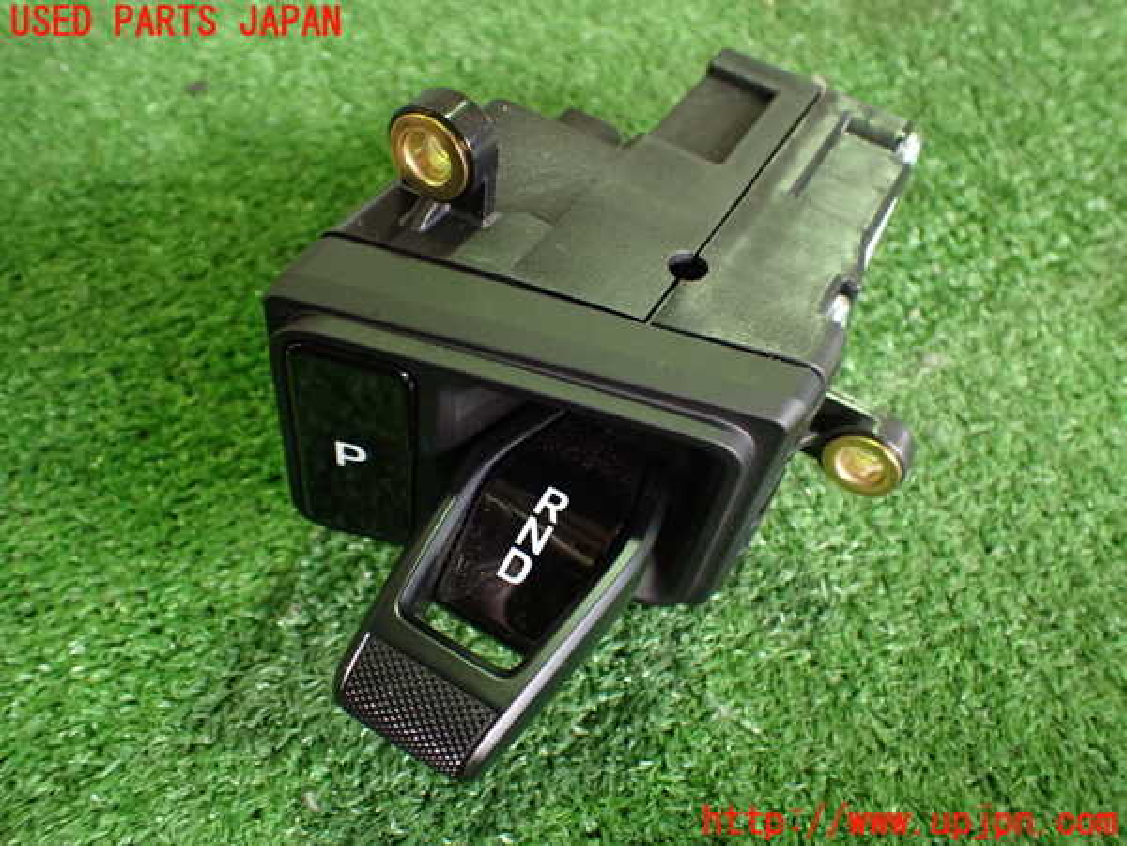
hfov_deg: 60.0
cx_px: 564
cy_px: 423
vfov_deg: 46.8
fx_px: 977
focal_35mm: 30
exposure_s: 1/60
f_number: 2.3
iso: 800
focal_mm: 5.4
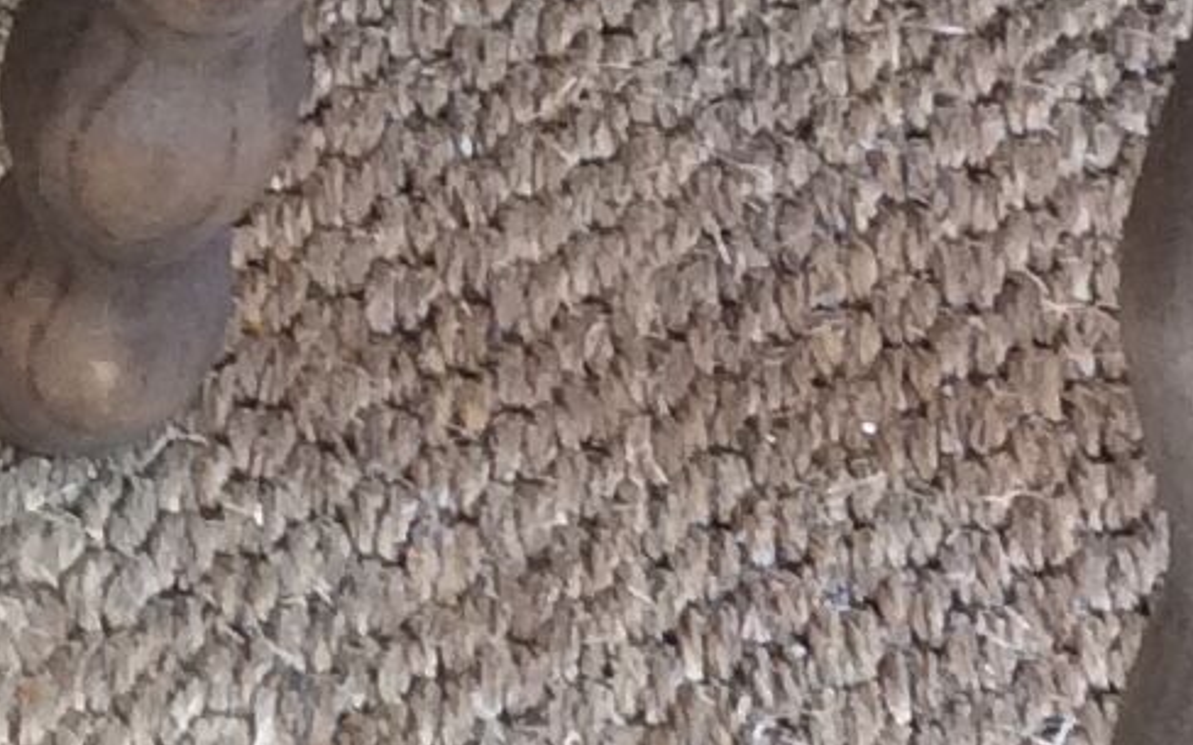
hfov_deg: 11.6
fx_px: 5852
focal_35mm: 180
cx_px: 1007
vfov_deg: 7.3
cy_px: 420
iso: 64
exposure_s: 1/25
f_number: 2.4
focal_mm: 3.3
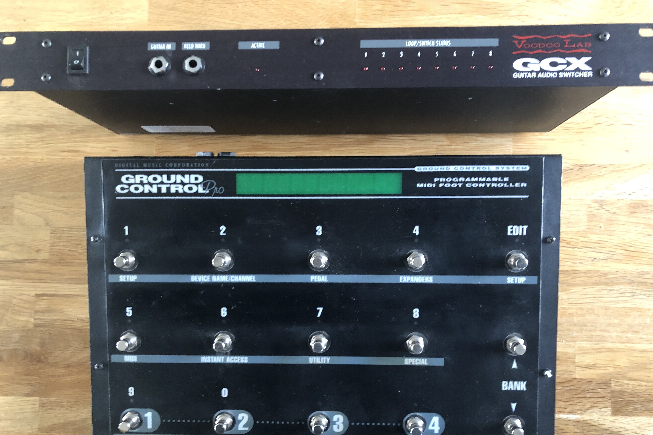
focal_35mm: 30
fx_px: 544
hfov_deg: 61.9
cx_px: 328
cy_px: 236
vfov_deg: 43.6
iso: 100
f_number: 1.8
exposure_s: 1/12
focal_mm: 3.99
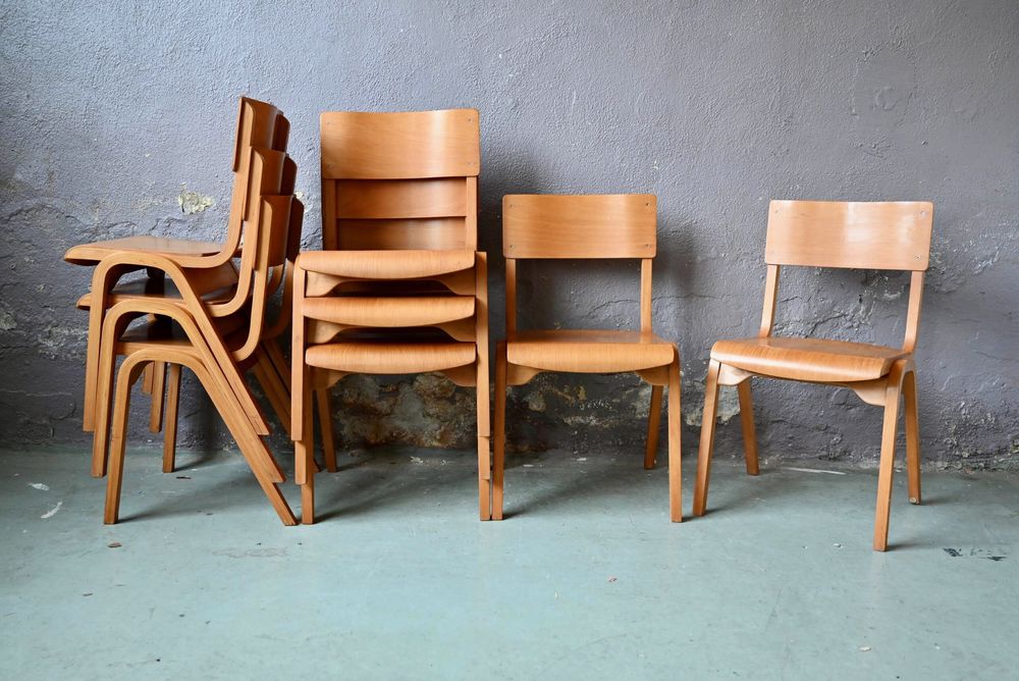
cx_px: 510
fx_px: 977
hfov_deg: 55.1
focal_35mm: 34
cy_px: 340
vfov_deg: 38.4
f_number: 4
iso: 900
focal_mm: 34.5
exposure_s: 1/125
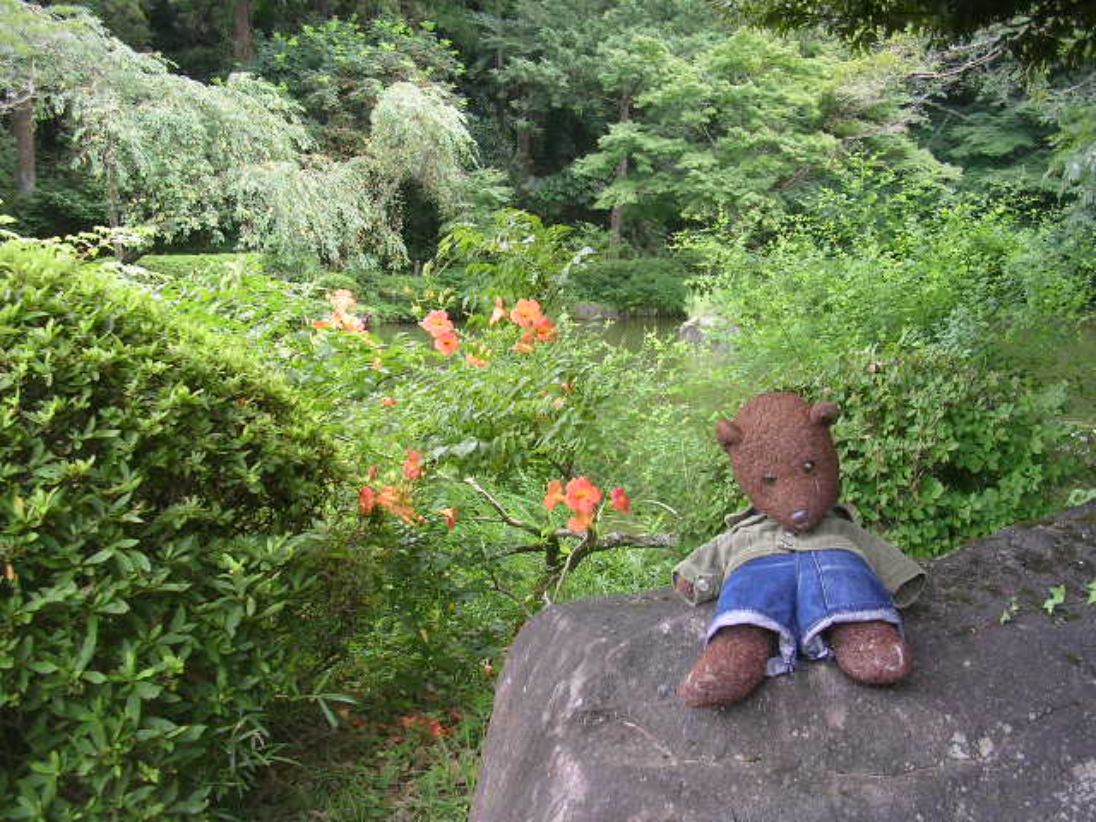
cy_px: 411
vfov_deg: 37.7
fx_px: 1203
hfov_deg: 49.0
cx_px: 548
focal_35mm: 38
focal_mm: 5.8
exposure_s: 1/51.9
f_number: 2.8
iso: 50
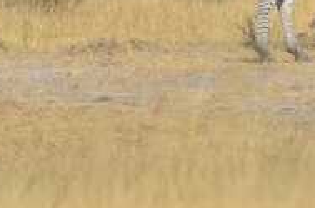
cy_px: -268
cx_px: -25
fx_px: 14597
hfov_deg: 1.2
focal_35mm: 1672
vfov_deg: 0.8
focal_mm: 165
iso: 200
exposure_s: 1/800
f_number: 7.1
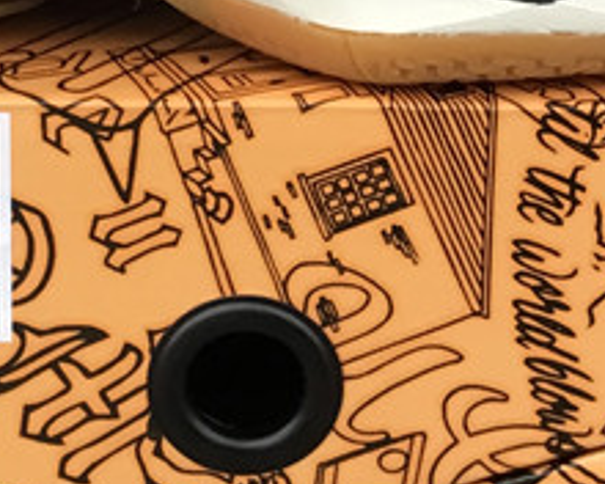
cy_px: -89
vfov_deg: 12.2
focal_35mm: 124
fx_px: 2220
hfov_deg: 15.5
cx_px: 248
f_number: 2.4
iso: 32
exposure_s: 1/33
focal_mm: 3.3
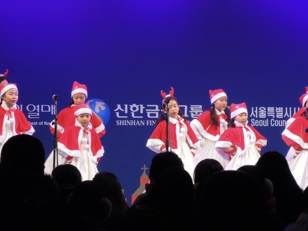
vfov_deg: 10.4
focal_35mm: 142
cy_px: 108
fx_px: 1263
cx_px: 176
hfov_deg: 13.9
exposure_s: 1/125
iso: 360
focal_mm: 17.9
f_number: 5.5
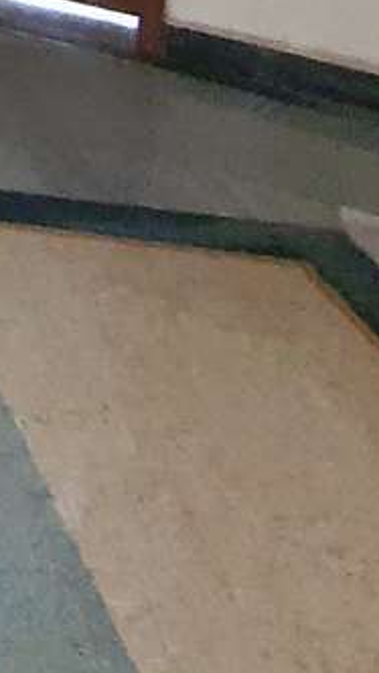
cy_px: -408
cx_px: -703
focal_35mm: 64
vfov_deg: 23.8
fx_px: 1142
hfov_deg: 11.8
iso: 640
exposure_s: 1/20
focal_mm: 1.8
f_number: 2.2
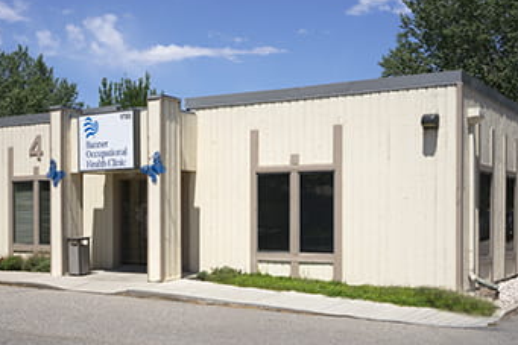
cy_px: 222
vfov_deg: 27.4
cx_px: 231
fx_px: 705
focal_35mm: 49
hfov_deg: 40.3
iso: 160
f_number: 8
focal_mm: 35
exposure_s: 1/800
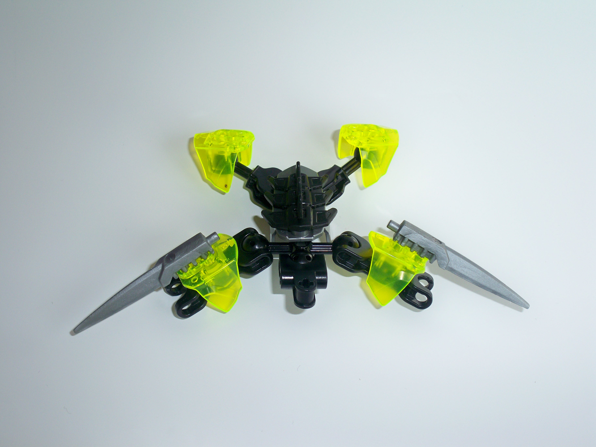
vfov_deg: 32.9
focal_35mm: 44
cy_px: 224
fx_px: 758
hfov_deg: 42.9
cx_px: 298
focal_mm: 7.8
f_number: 3.5
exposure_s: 1/250
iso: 80
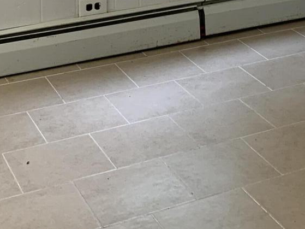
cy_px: -131
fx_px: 819
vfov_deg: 14.6
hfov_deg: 20.5
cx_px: 296
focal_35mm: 93
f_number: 1.8
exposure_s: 1/60
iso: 64
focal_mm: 4.25
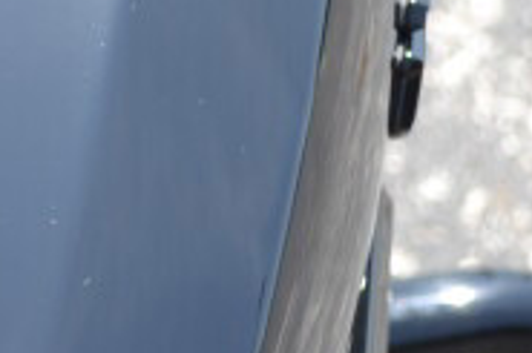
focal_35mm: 340
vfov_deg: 4.0
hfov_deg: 5.9
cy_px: 23
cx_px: -584
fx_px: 5023
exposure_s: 1/160
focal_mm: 35
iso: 100
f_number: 6.3
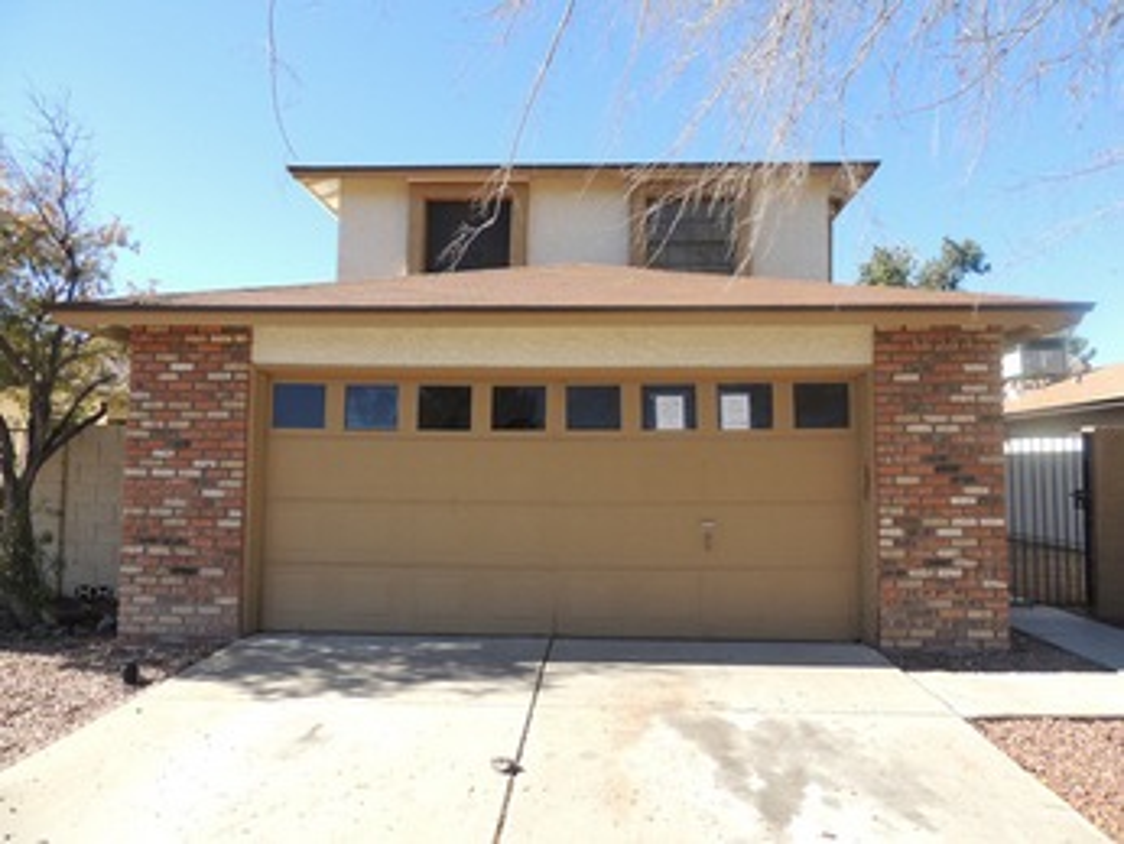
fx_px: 780
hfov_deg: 71.6
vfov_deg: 56.9
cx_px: 562
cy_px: 422
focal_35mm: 24
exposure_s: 1/500
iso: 100
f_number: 3
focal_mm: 4.3
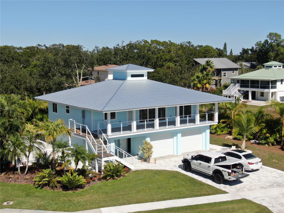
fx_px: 394
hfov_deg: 39.7
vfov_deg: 30.3
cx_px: 142
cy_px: 106
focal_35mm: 48
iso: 100
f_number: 3.8
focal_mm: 8.6
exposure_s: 1/1000
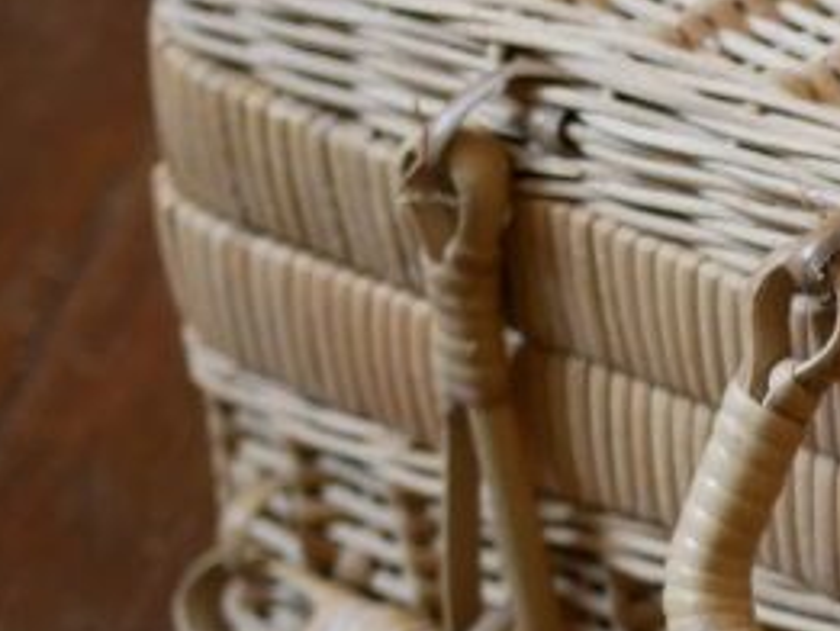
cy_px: 494
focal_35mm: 197
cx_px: 1480
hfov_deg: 9.6
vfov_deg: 7.5
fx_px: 4783
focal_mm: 20
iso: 200
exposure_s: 1/125
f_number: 2
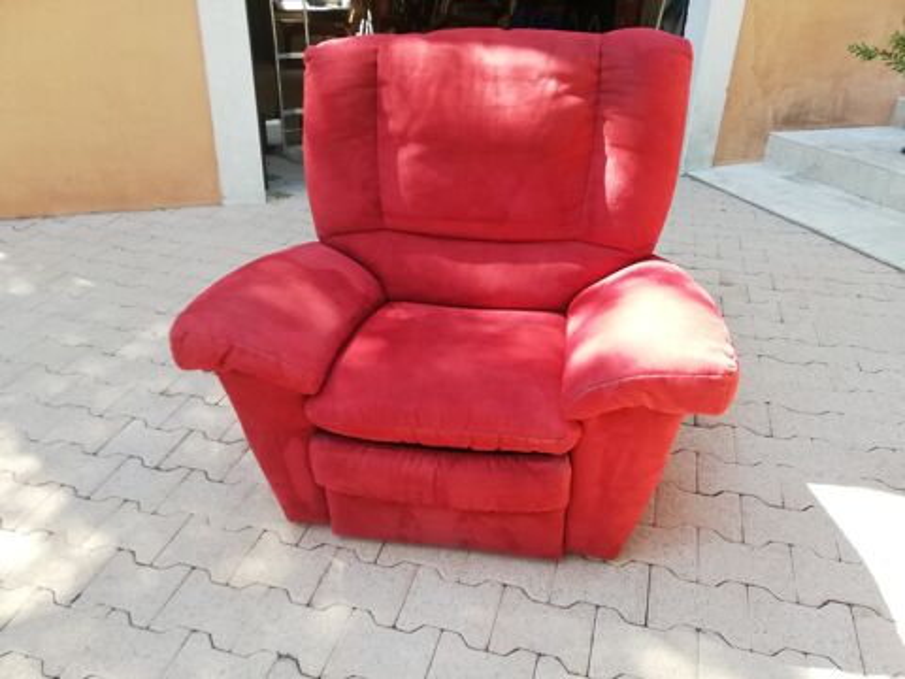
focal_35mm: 26
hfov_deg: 67.3
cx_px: 452
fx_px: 680
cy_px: 340
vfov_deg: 53.1
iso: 80
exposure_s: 1/120
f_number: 2.2
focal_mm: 3.81
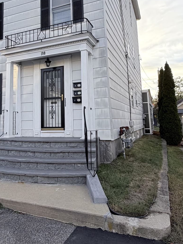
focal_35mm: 31
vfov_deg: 57.8
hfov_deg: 44.8
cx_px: 61
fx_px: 219
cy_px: 94
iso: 64
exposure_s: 1/421
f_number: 2.2
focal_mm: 2.22
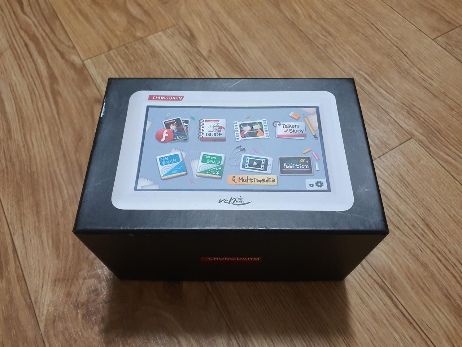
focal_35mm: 26
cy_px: 174
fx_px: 347
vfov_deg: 53.1
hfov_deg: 67.3
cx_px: 231
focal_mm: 4.3
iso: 500
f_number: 2.4
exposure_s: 1/40
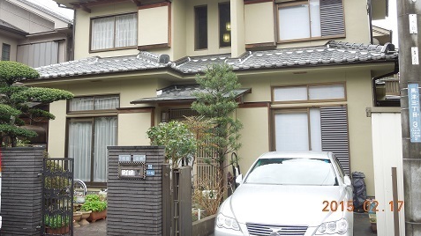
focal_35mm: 40
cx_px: 202
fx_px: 446
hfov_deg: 50.5
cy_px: 76
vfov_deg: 29.4
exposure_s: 1/60
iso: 100
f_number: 3.7
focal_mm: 6.3
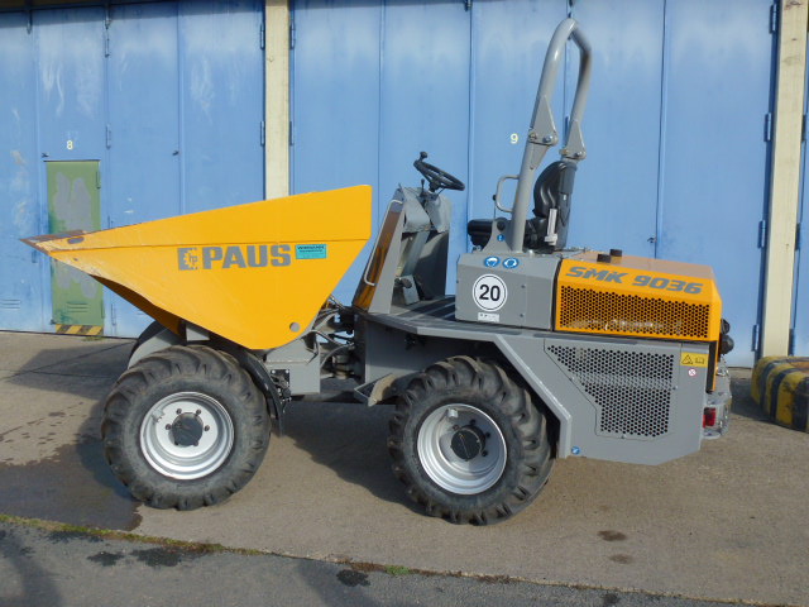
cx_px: 404
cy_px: 304
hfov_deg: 60.0
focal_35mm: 30
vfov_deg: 46.8
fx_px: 701
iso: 100
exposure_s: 1/640
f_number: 3.5
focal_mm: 5.4
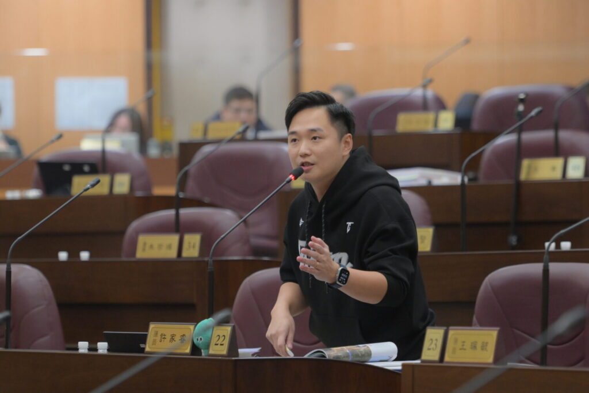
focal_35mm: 210
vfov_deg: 6.5
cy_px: 196
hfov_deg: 9.8
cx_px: 294
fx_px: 3436
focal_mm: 140
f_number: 2.8
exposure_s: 1/200
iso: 2000
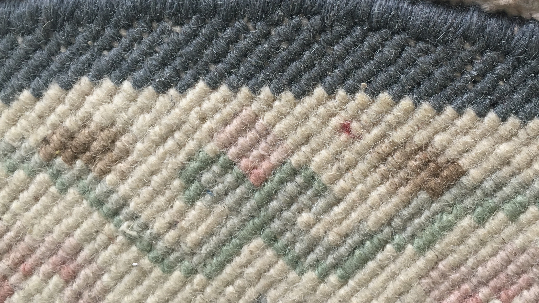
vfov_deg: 29.1
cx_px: 309
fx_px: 572
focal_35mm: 40
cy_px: 66
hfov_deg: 50.3
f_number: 2.2
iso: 64
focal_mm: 4.15
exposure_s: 1/30
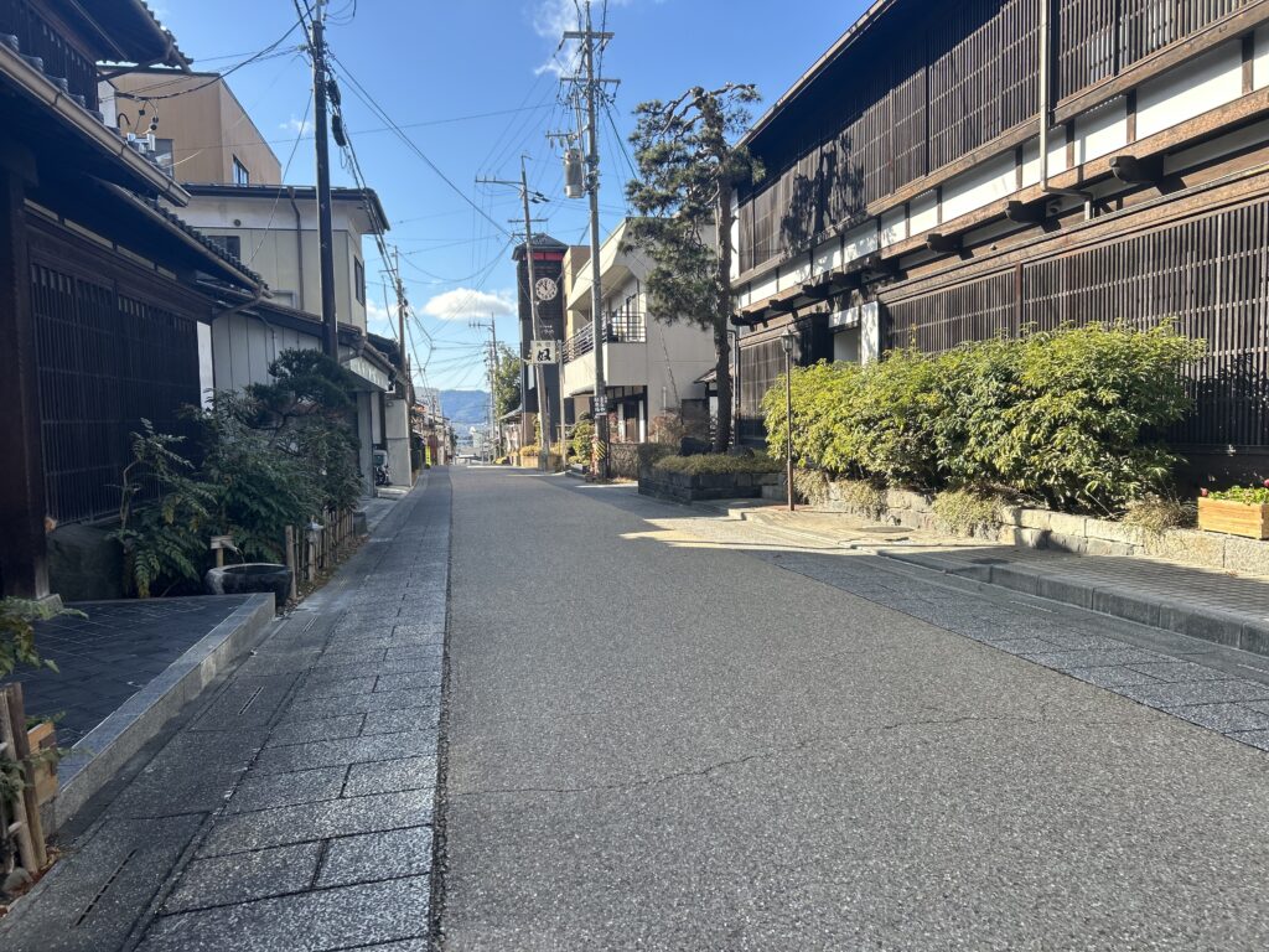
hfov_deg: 67.3
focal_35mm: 26
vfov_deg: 53.1
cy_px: 476
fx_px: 953
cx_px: 634
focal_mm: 5.7
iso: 50
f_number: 1.5
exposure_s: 1/1009
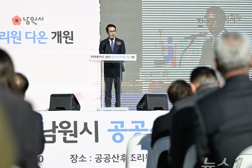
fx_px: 721
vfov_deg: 13.3
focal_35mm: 103
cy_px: 87
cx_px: 123
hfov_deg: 19.8
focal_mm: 95
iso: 100
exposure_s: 1/2500
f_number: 2.8
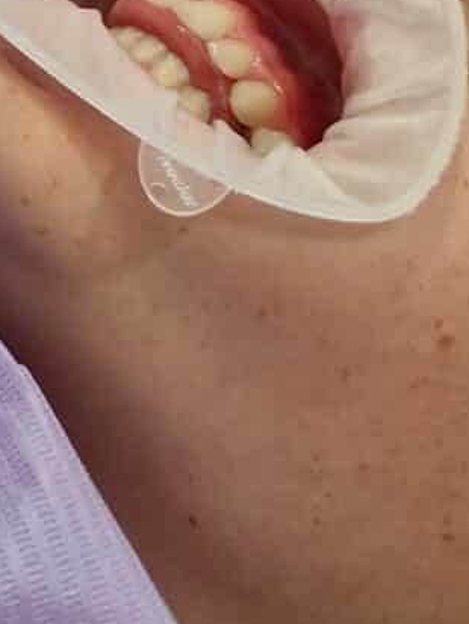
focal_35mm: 114
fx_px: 2058
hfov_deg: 11.8
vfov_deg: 14.0
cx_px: -416
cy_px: -700
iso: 125
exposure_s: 1/180
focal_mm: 5.4
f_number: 1.8
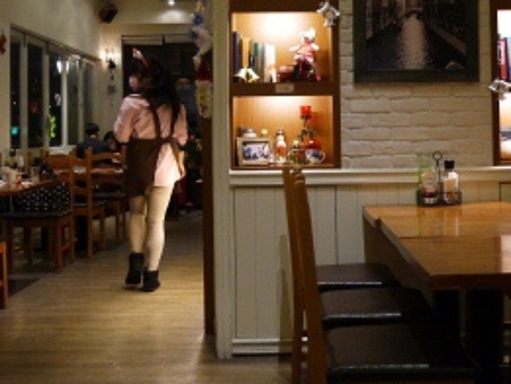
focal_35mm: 48
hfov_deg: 39.4
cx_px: 311
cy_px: 121
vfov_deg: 30.0
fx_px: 709
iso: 1250
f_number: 3.5
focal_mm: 14
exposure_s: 1/60
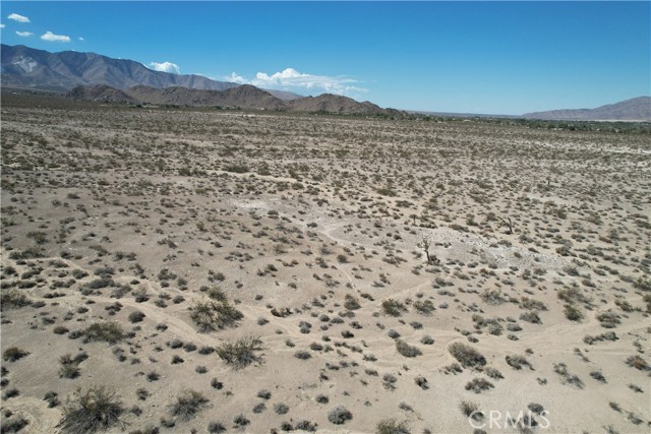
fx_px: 398
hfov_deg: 78.6
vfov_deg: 57.3
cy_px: 217
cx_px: 326
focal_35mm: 22
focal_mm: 8.38
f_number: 2.8
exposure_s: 1/2500
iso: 100
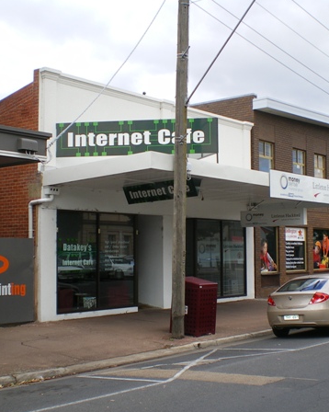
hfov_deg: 28.6
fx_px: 646
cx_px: 174
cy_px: 216
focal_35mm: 53
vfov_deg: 35.4
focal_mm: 6.3
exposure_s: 1/160
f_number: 4.6
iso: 64
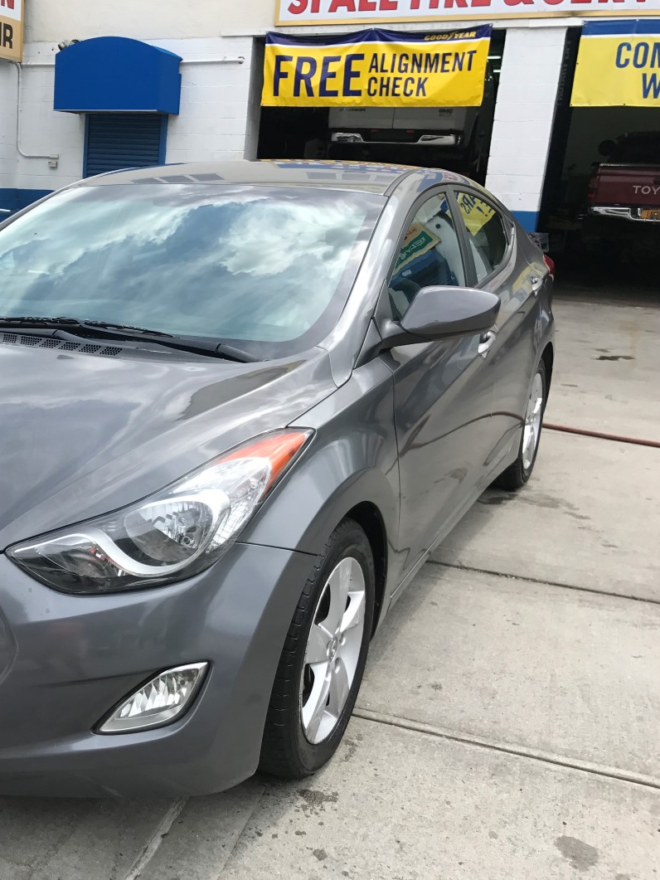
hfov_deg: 35.8
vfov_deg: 49.0
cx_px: 84
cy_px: 435
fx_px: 966
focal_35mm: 38
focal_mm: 3.99
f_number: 1.8
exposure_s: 1/1182
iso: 20
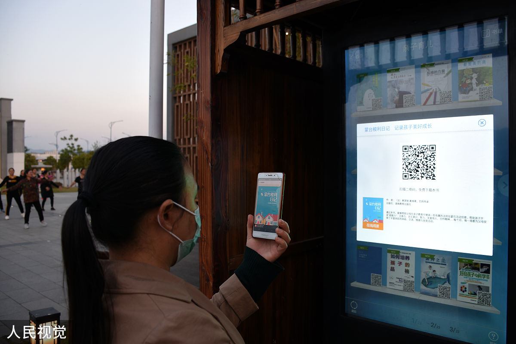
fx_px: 387
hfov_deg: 67.4
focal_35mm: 27
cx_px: 258
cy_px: 172
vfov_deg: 47.9
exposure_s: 1/40
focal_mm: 18
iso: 100
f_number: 3.5
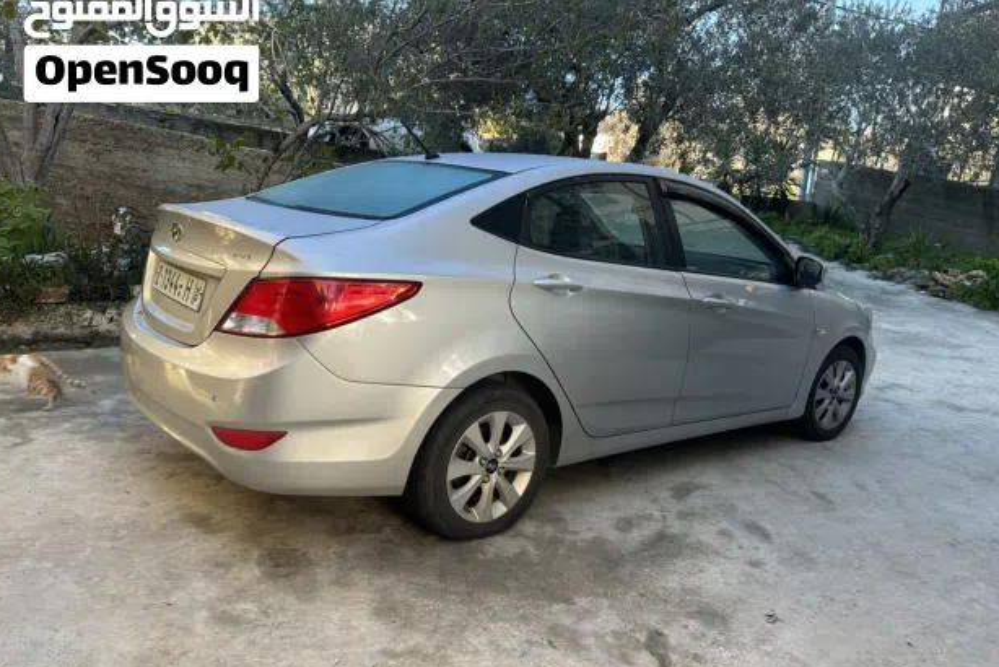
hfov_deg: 69.4
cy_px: 337
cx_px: 504
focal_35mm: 26
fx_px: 722
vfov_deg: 49.6
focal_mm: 6.86
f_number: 1.78
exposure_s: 1/174
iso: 64
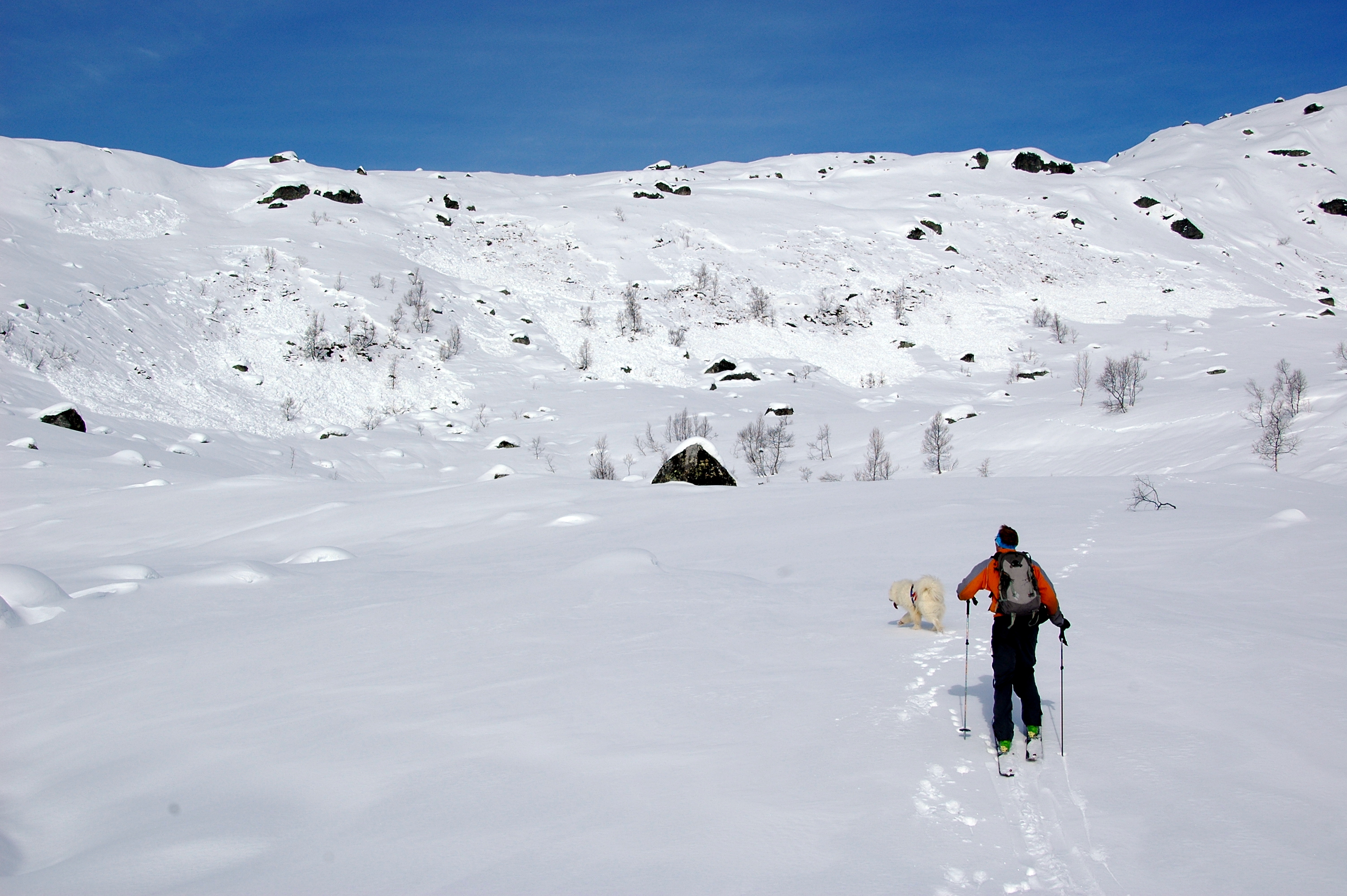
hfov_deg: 45.0
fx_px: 1626
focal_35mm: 44
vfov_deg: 30.8
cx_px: 674
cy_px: 448
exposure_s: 1/640
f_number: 11
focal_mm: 29
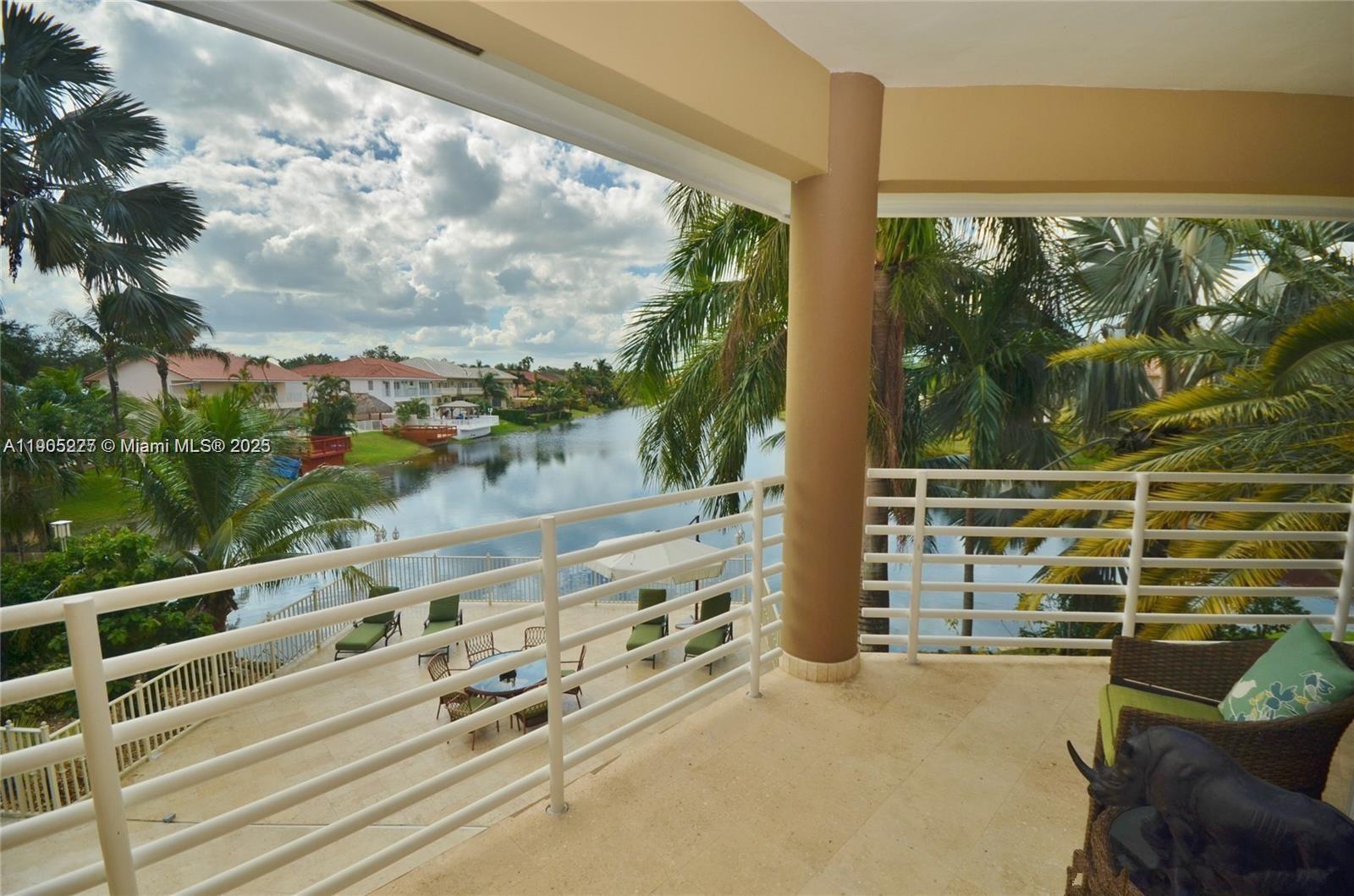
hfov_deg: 95.1
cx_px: 677
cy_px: 448
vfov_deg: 71.8
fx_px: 619
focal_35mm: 16
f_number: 6.3
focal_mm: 11
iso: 200
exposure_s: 1/160
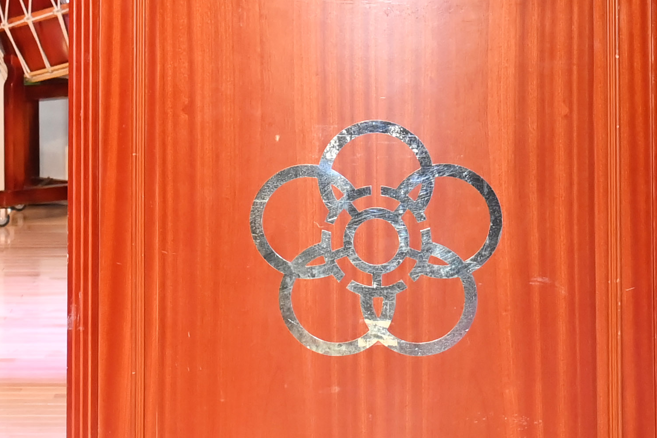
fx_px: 2993
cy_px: -270
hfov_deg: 12.5
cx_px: 319
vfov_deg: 8.2
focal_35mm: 164
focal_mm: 44
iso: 4000
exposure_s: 1/250
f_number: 6.3
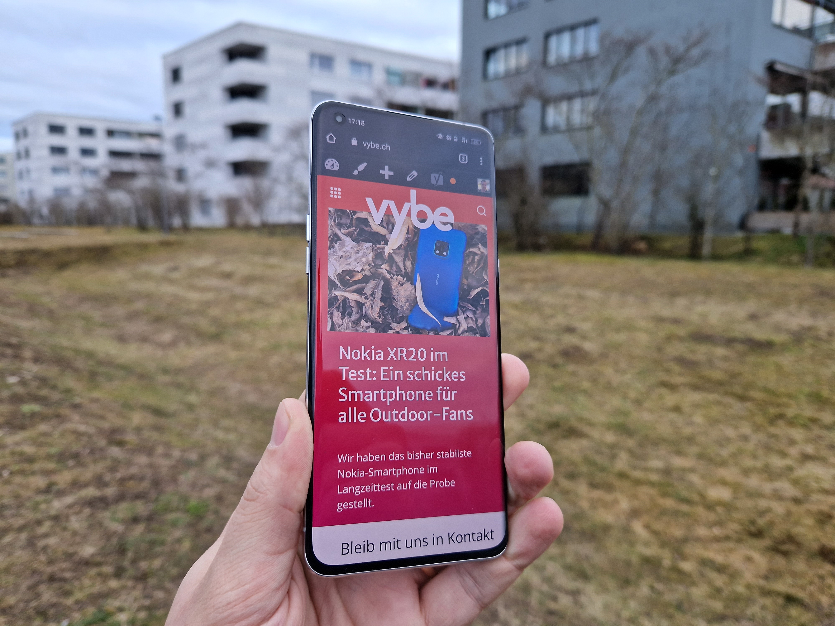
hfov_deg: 73.9
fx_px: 555
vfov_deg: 58.9
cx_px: 418
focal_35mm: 23
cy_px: 313
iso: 80
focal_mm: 5.4
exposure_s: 1/180
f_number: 1.8
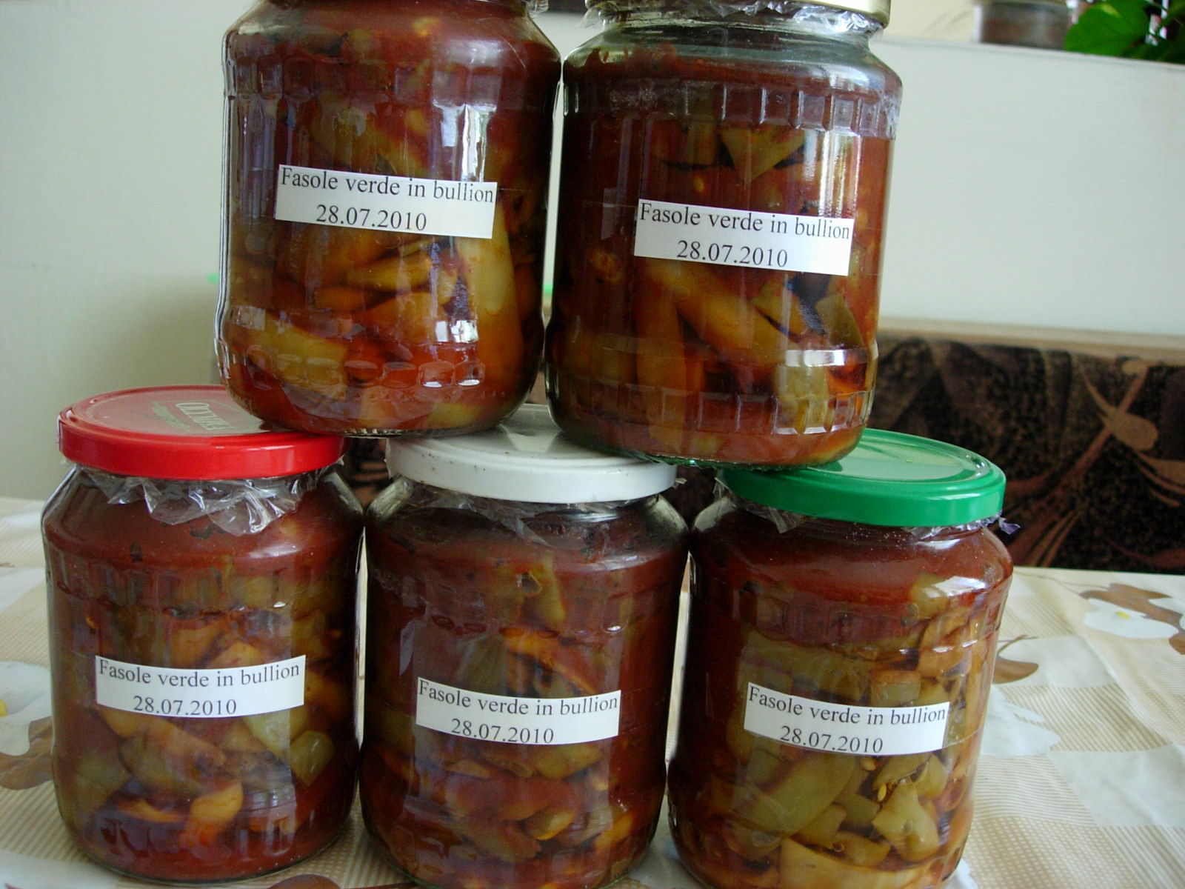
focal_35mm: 38
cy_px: 444
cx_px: 592
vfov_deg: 37.7
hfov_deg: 49.0
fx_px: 1301
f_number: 2.8
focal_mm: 7.8
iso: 149
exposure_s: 1/32
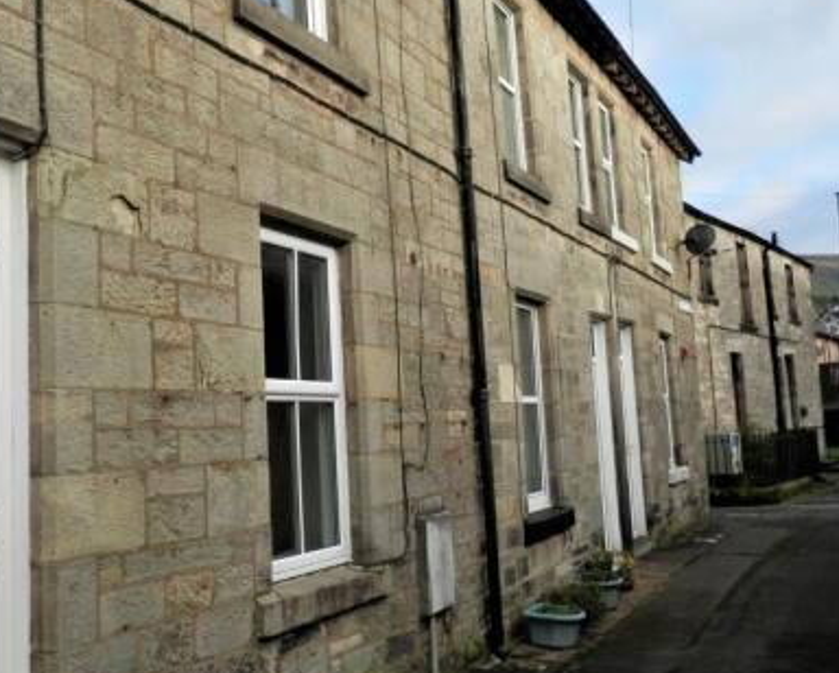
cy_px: 344
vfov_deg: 40.2
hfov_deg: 48.7
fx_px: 920
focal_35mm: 37
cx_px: 327
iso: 80
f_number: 3
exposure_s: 1/400
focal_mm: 4.5
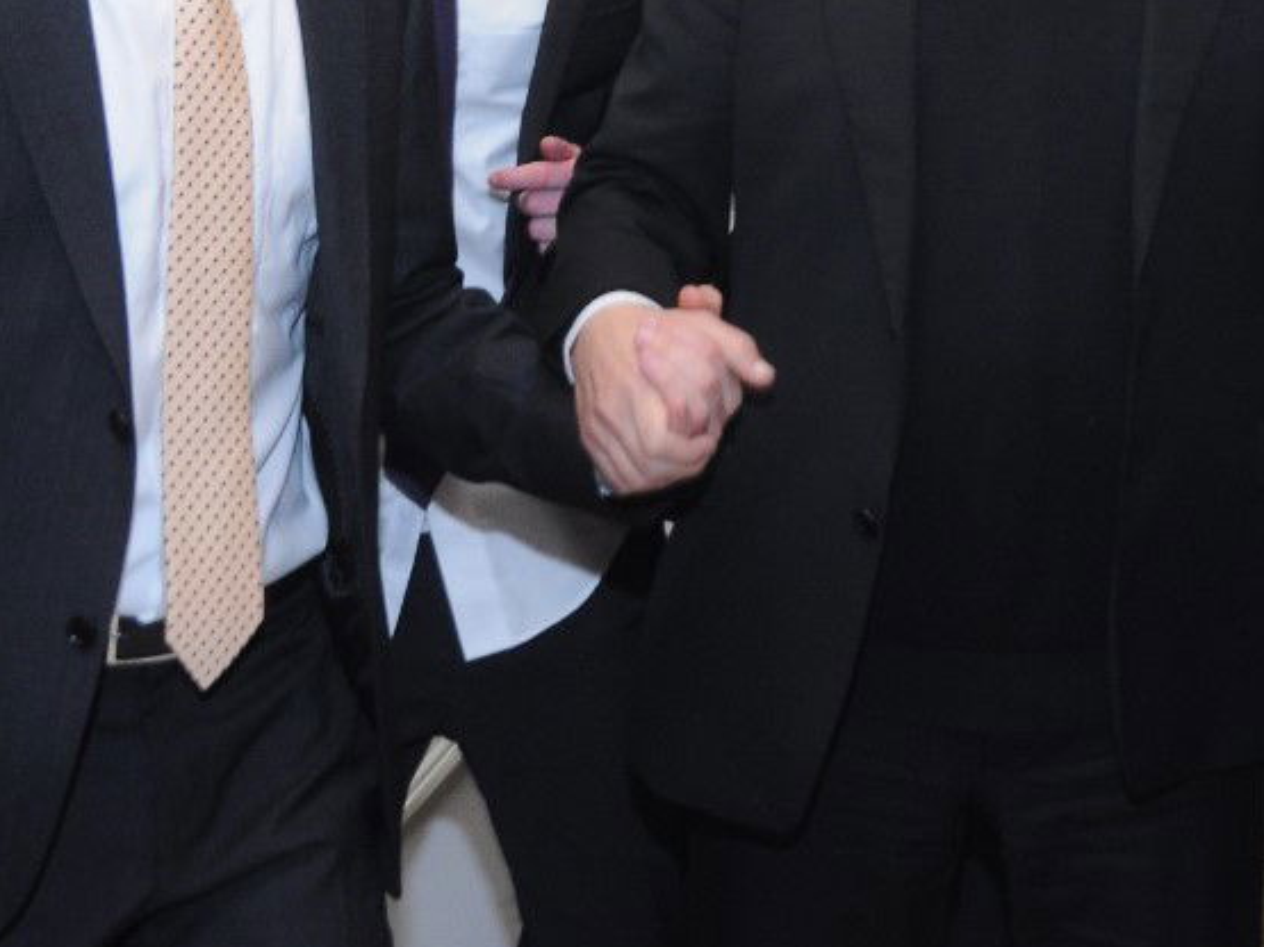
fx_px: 3395
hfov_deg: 20.8
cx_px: 1050
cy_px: 55
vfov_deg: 15.7
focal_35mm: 93
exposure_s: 1/80
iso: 640
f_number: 6.3
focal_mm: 28
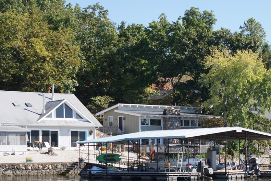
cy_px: 121
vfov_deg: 13.3
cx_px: 115
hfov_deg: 19.8
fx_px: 775
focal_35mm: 103
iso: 100
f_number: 8
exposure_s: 1/125
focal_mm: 50
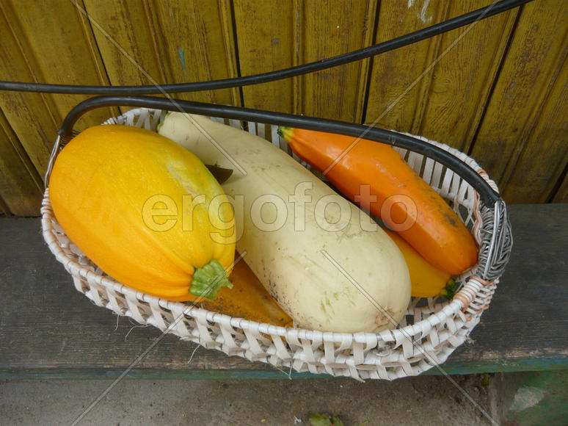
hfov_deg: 55.4
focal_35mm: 33
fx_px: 541
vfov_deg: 42.9
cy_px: 213
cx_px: 284
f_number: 2.8
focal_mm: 5.5
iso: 100
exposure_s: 1/250
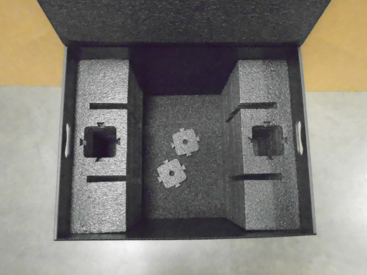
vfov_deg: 51.4
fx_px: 286
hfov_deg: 65.3
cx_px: 189
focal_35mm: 27
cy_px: 138
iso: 3200
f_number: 3.2
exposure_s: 1/100
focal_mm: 4.6
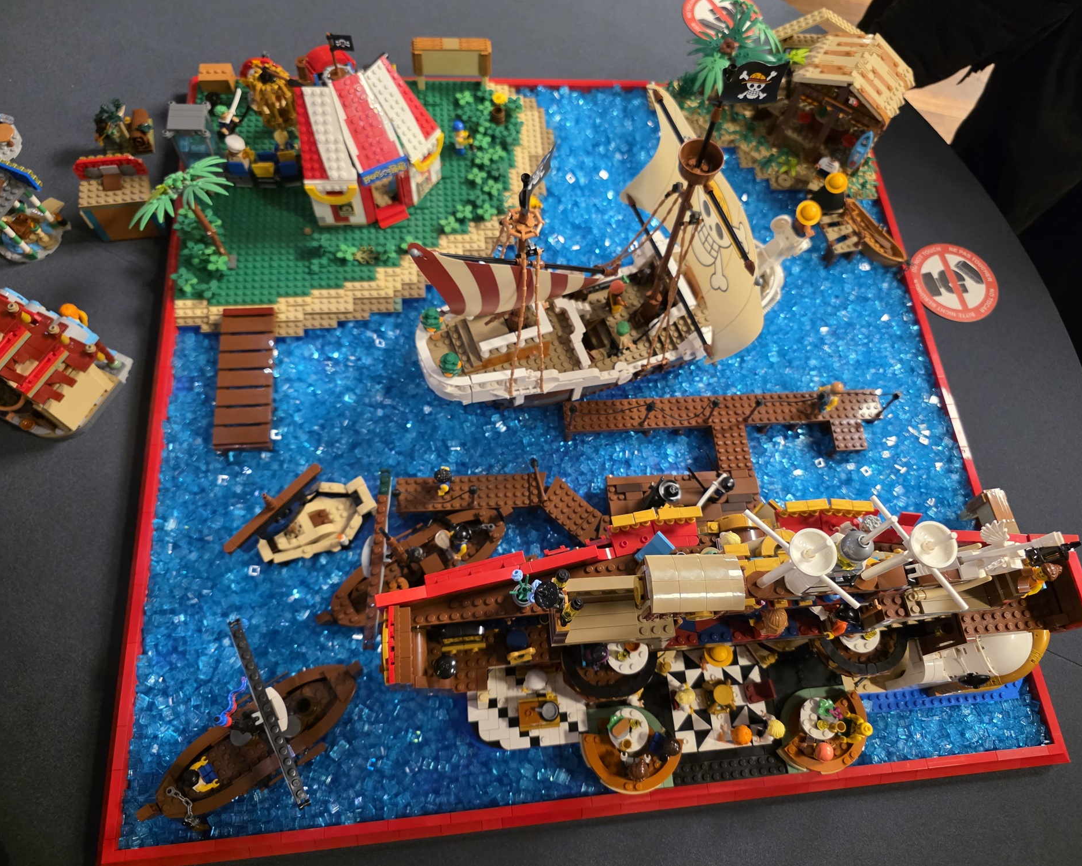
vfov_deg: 58.8
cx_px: 577
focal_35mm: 24
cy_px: 433
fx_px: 769
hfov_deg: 70.2
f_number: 1.7
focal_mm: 6.3
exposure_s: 1/120
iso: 1000
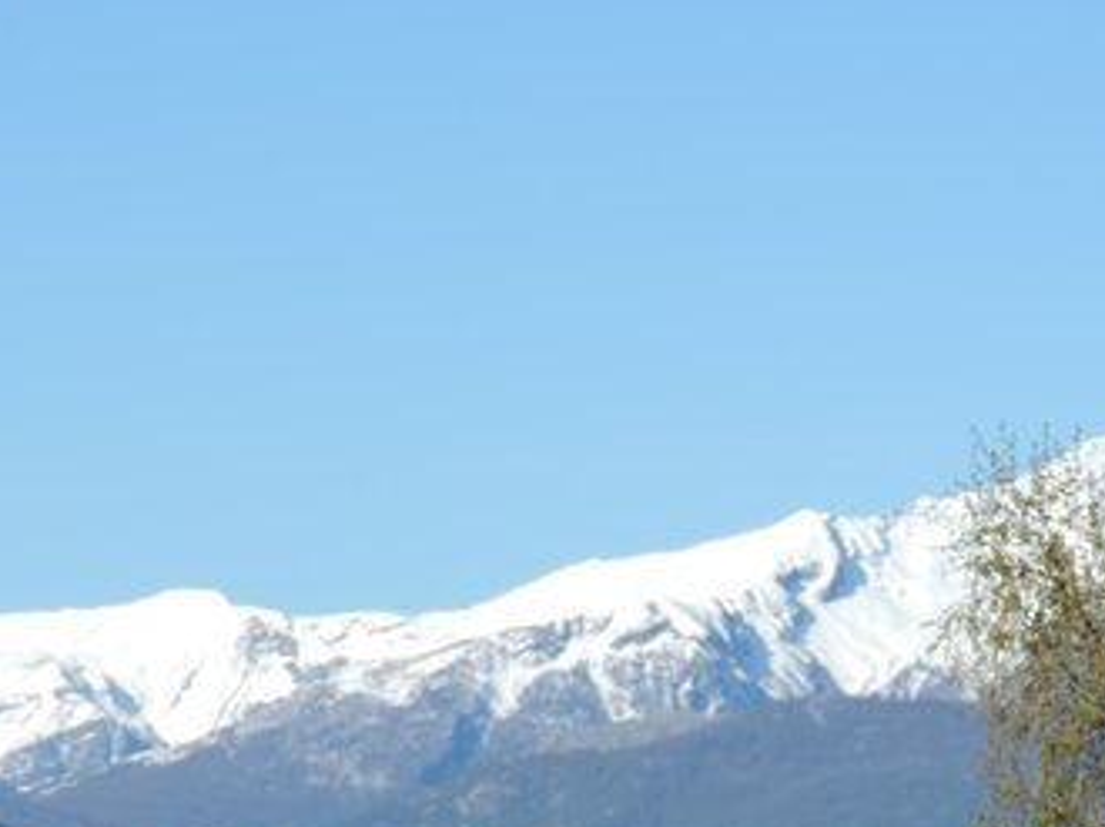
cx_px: 552
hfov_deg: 6.0
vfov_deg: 4.5
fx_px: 10495
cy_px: 735
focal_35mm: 329
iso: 80
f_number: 4.4
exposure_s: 1/640
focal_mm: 27.6
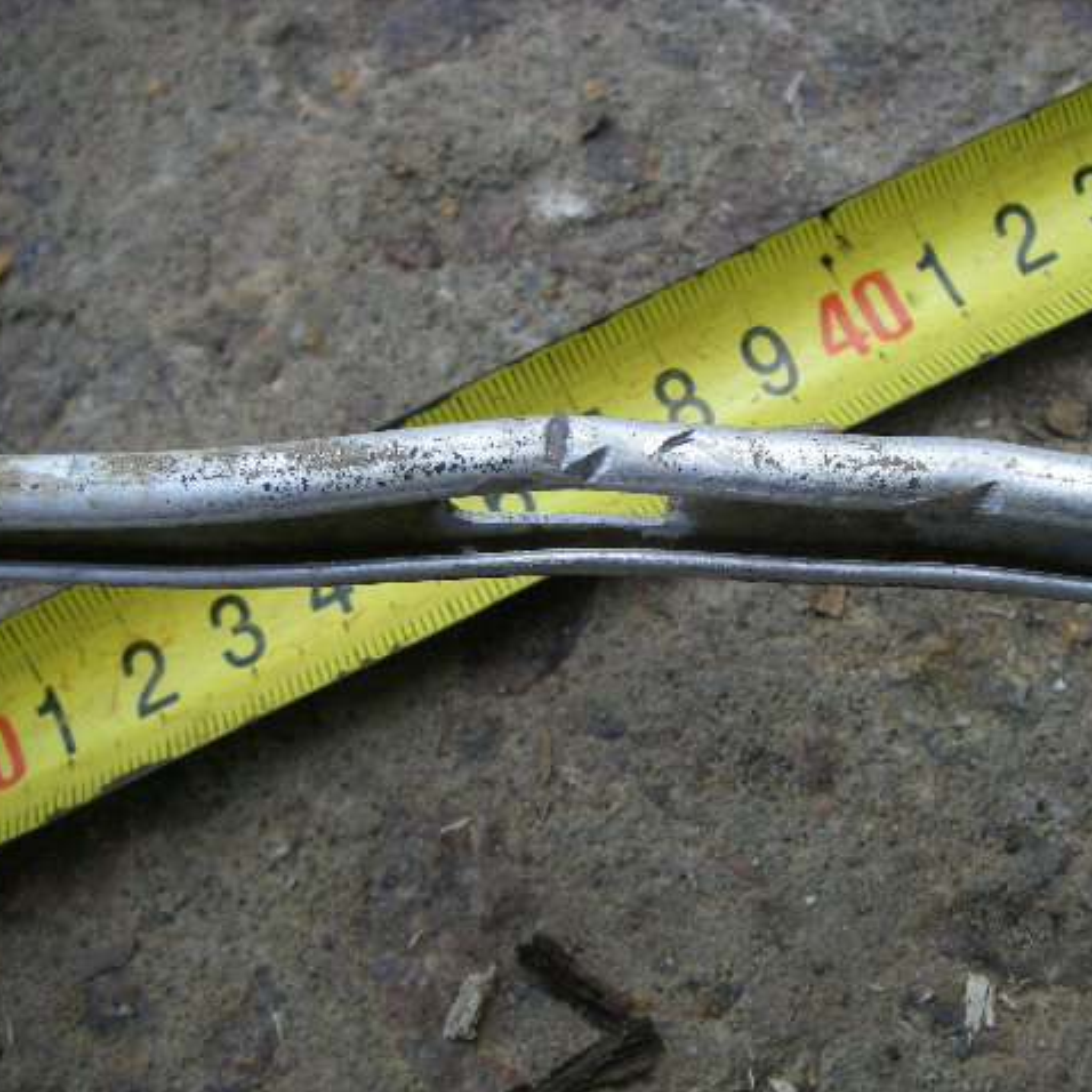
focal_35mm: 45
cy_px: 546
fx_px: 1606
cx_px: 697
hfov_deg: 37.3
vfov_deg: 37.6
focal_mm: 6.3
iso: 64
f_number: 3.3
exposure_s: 1/250
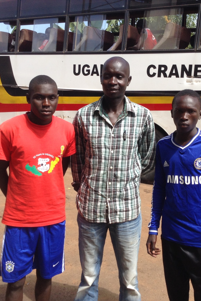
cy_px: 150
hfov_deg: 29.2
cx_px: 108
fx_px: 385
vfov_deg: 42.7
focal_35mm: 46
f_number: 2.4
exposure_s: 1/536
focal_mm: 3.3
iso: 32
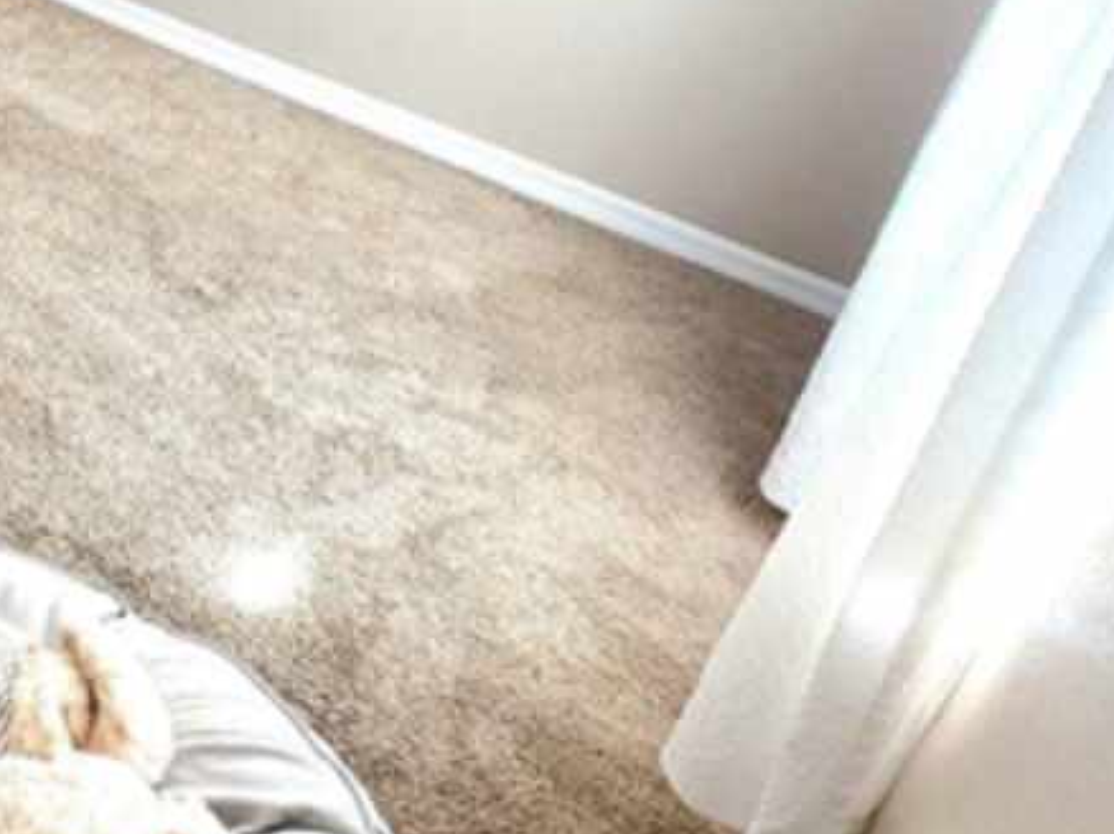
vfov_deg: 32.5
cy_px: -114
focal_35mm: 38
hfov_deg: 34.4
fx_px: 1222
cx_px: -338
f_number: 2.2
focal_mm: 2.2
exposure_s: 1/60.2
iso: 320
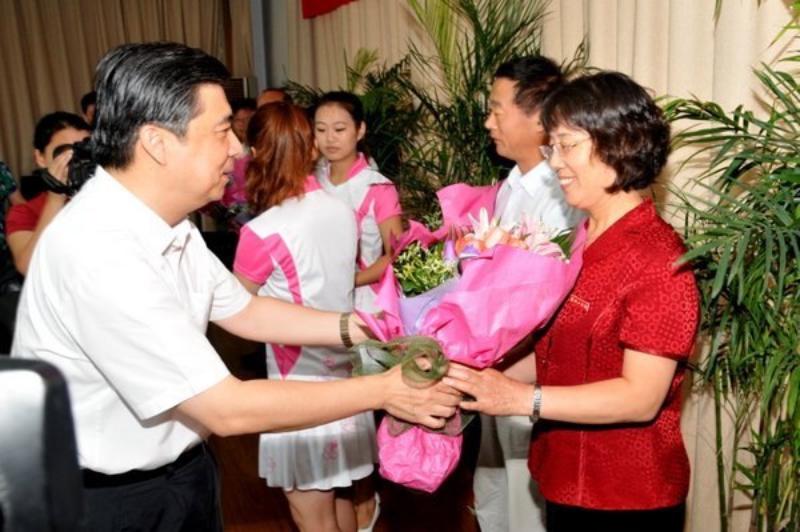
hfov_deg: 67.4
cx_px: 400
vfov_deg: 47.9
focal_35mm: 27
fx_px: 599
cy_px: 266
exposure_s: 1/60
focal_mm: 18
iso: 500
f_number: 6.3
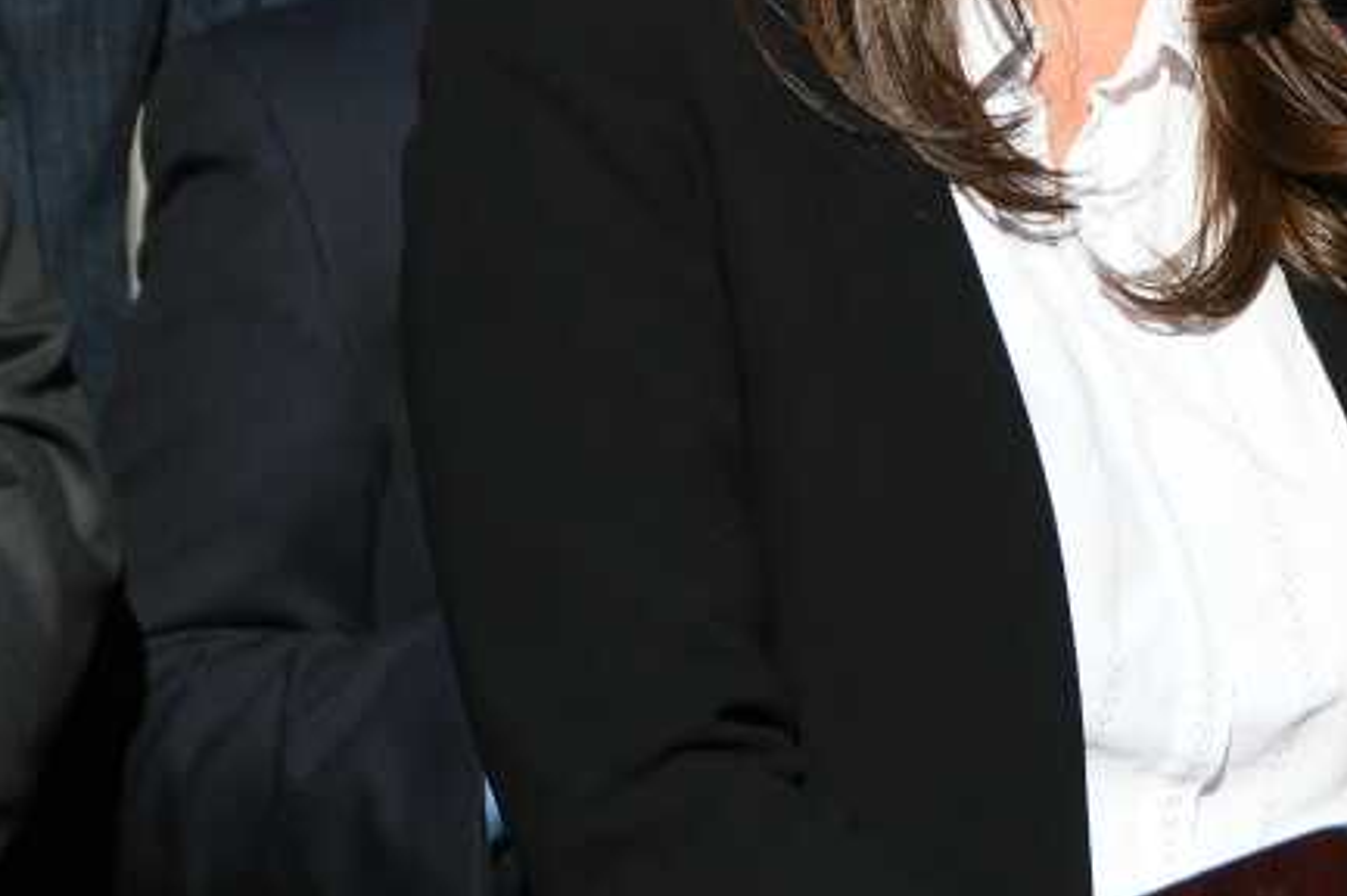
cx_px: 1400
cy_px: -179
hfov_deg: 5.2
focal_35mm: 399
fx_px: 14917
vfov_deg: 3.4
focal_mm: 105
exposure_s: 1/500
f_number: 9
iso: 125
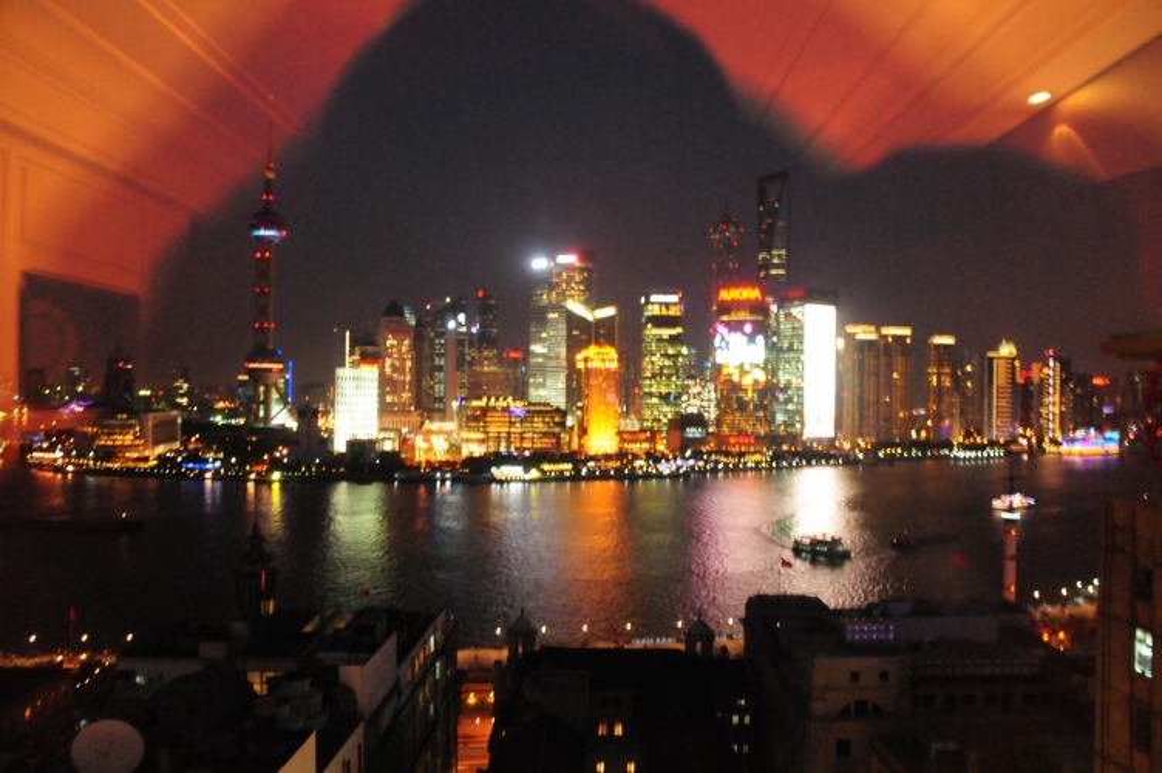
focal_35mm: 26
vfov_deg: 50.3
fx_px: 822
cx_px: 581
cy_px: 386
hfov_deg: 70.5
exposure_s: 1/4
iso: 3200
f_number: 5
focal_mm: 17
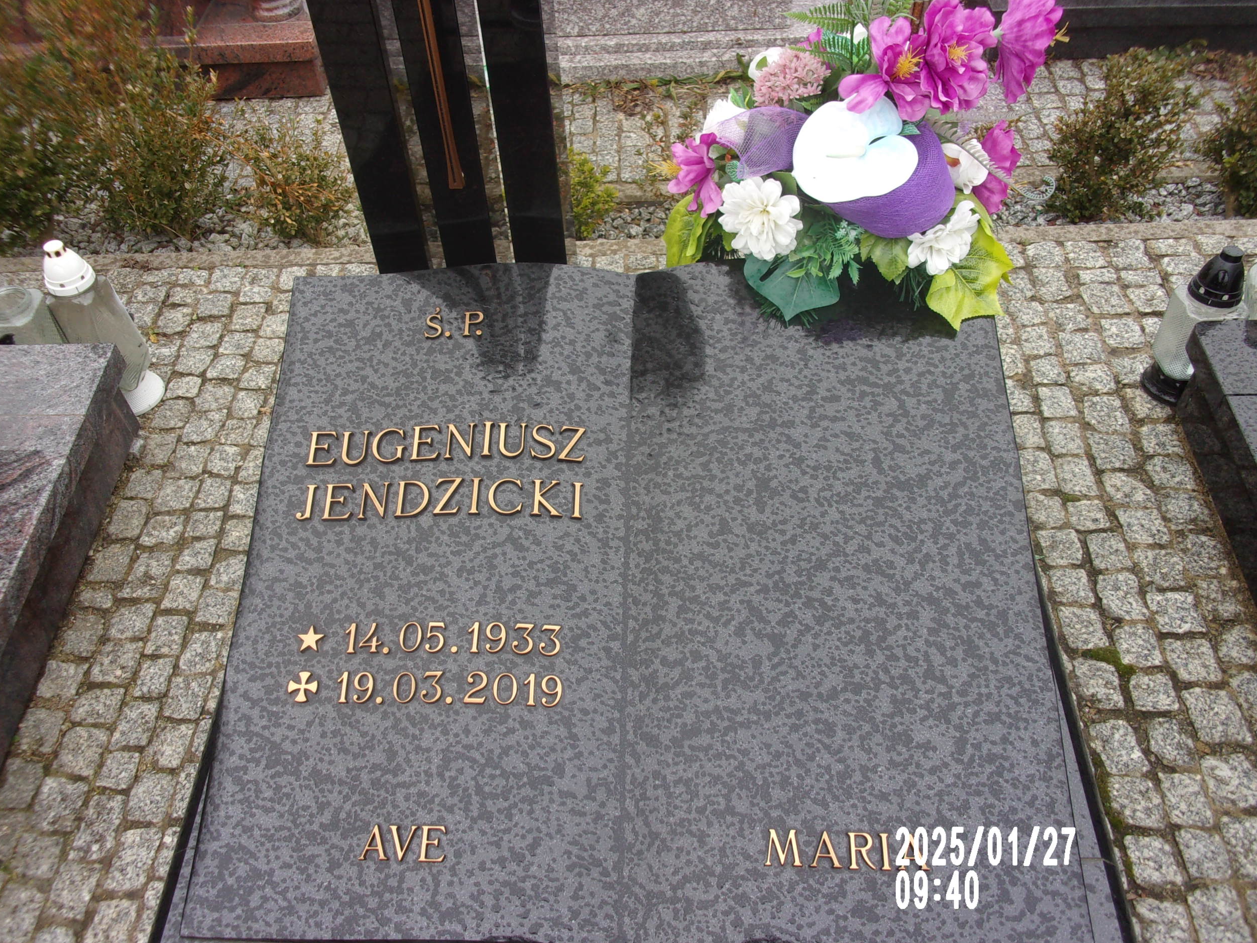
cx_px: 615
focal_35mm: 29
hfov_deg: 61.7
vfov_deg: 48.2
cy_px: 488
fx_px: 1053
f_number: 3.9
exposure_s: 1/50
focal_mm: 5.1
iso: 80
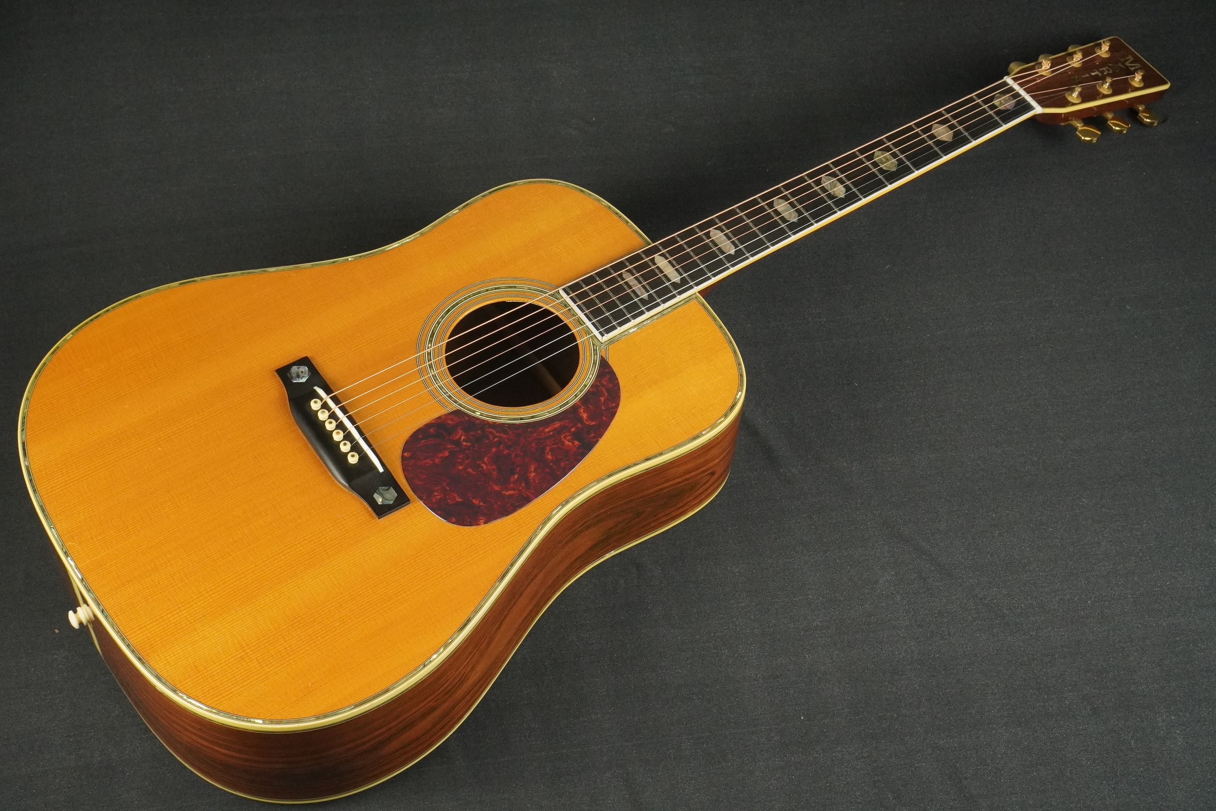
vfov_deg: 25.8
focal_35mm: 52
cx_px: 608
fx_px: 1773
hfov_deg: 37.9
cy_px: 406
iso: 2500
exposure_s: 1/60
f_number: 11
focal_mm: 35
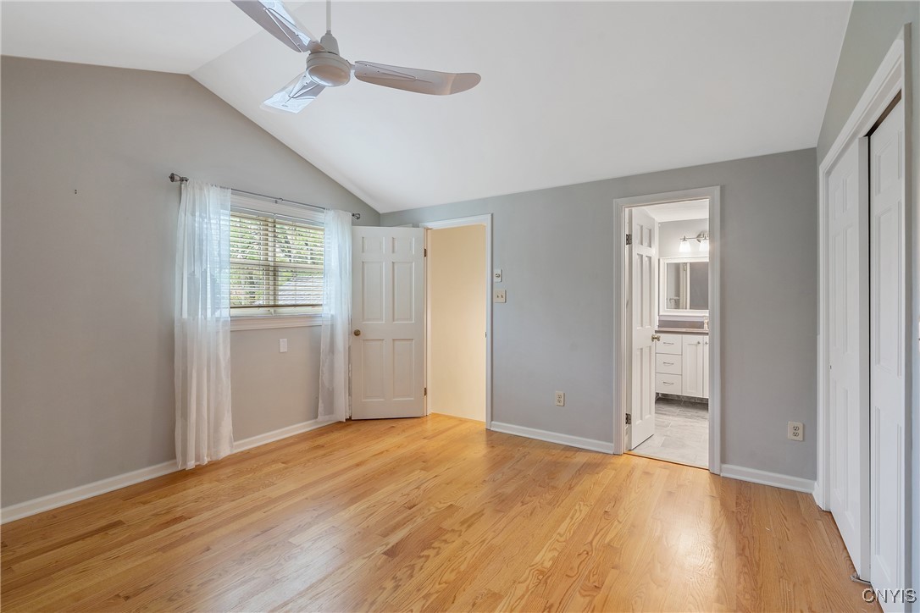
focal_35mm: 16
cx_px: 460
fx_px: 409
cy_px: 306
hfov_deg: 96.7
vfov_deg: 73.7
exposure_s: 1/1.67
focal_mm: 16
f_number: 9
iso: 200
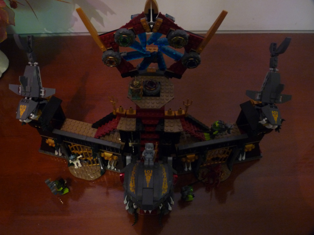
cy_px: 118
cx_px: 157
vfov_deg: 45.4
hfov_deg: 58.4
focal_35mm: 31
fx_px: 281
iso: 400
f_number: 3
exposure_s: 1/8
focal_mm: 5.4
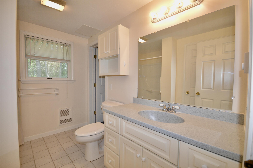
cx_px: 126
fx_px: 105
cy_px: 84
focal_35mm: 15
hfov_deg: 100.4
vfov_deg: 77.2
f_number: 4
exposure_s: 1/60
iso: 560
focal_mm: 10
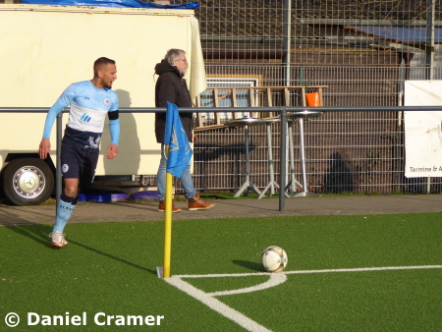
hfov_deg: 18.5
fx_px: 1354
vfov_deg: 14.0
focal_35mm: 106
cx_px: 221
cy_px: 166
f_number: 5.1
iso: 80
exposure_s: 1/320
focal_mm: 19
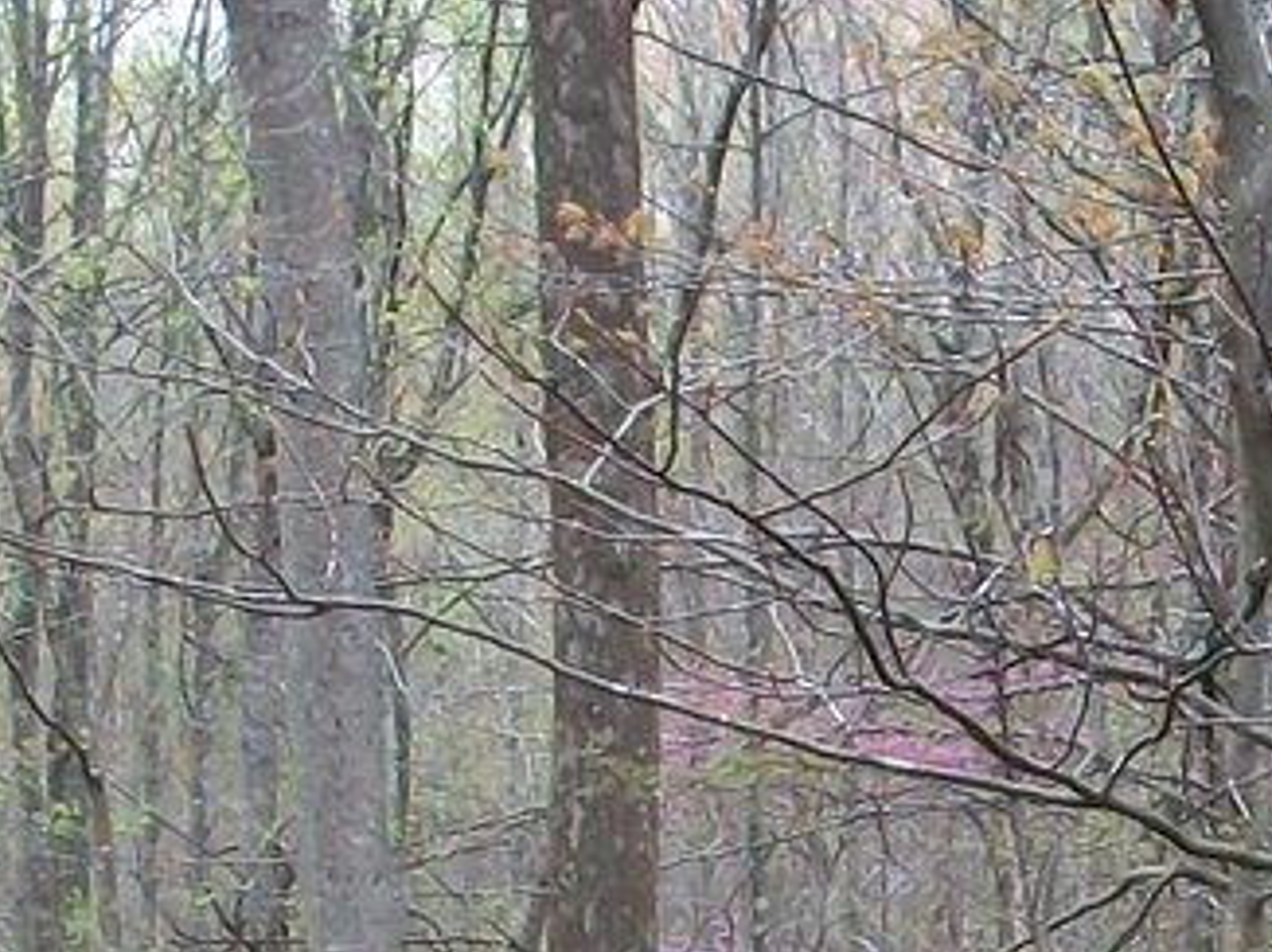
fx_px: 5802
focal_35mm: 158
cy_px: 1211
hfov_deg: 12.5
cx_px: 974
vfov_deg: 9.2
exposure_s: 1/125
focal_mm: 5.7
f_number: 2.8
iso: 80
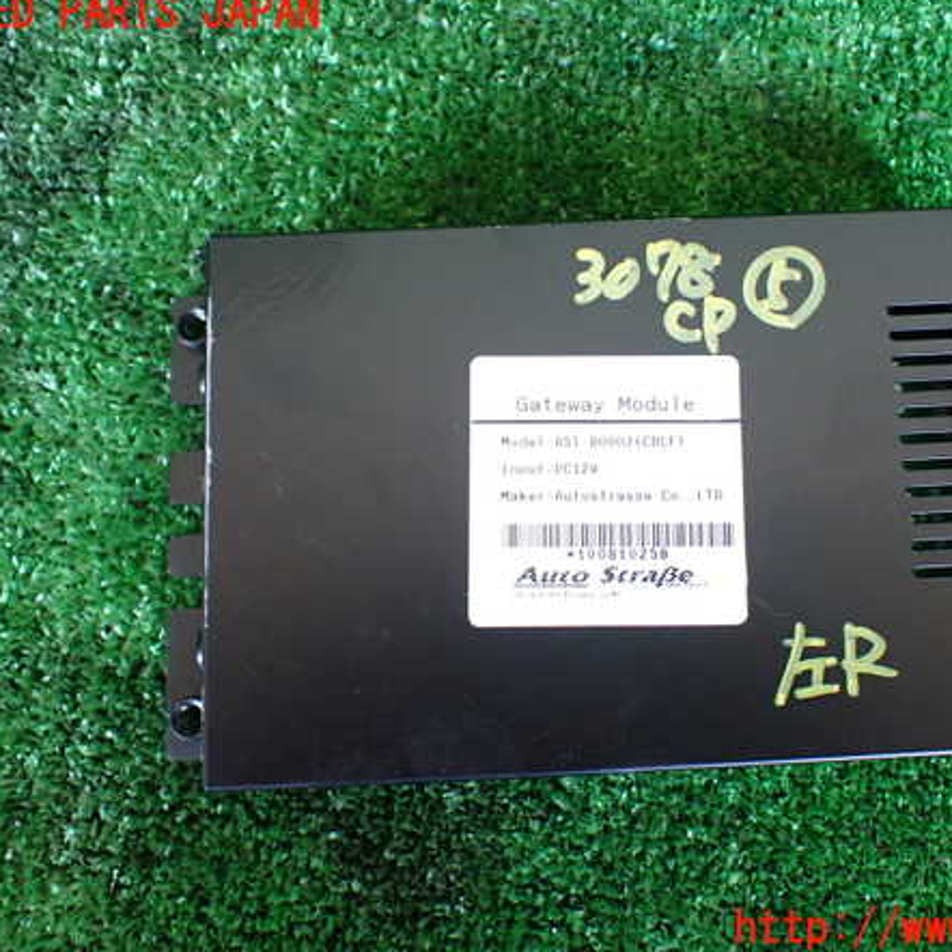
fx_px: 1120
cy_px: 472
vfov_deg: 46.0
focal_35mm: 36
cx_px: 575
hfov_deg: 45.8
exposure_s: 1/125
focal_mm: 5.4
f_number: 2.3
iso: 500
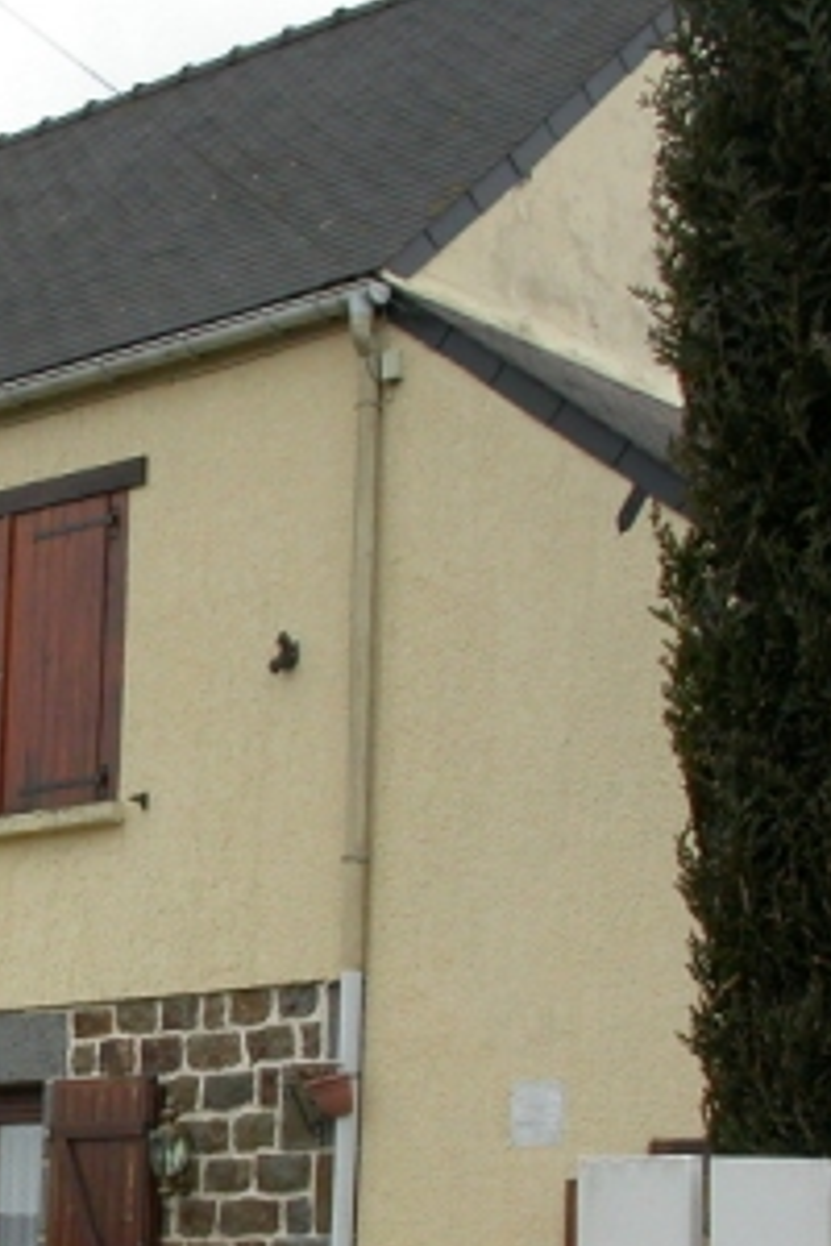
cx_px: -216
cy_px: 914
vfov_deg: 22.4
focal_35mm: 90
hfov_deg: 14.6
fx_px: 3116
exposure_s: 1/200
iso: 100
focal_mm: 7.85
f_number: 5.3
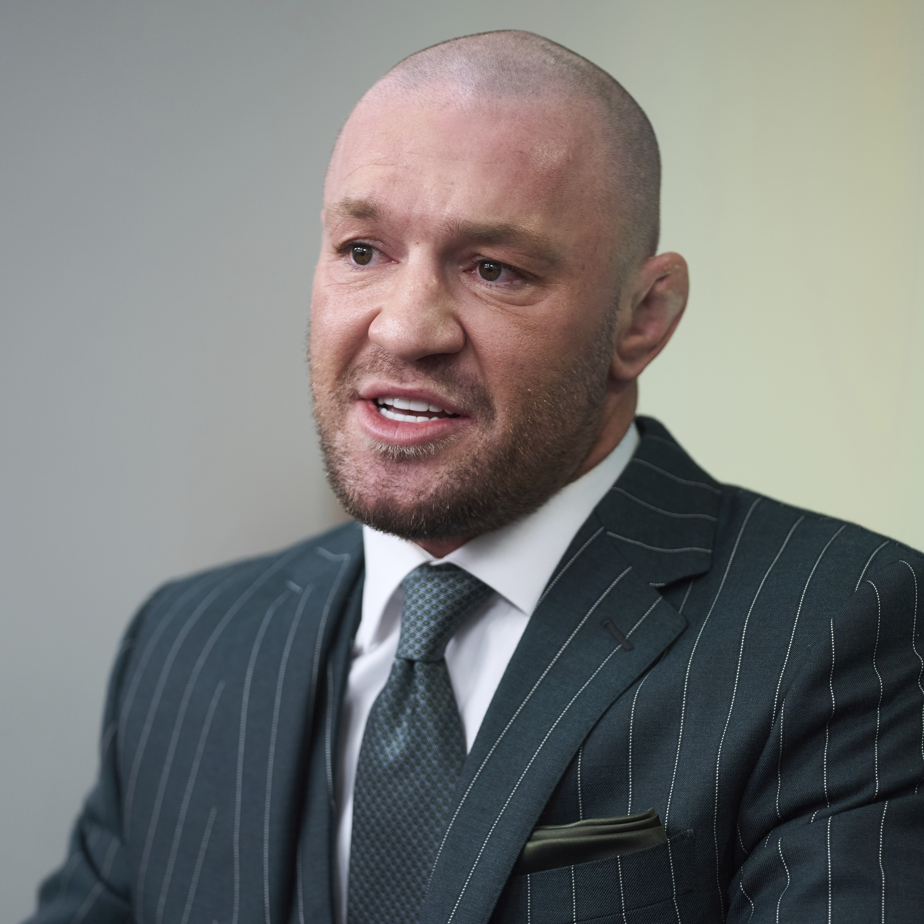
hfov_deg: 10.0
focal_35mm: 175
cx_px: 540
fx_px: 5285
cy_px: 462
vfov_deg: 10.0
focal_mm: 137
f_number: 2.8
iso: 640
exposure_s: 1/250
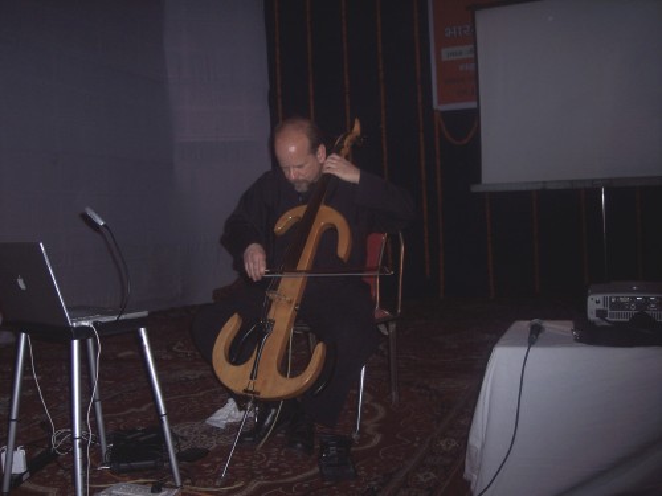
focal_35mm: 39
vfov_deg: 36.8
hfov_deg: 47.9
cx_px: 331
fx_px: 746
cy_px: 248
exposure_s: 1/60
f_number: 2.8
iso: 100
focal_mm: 8
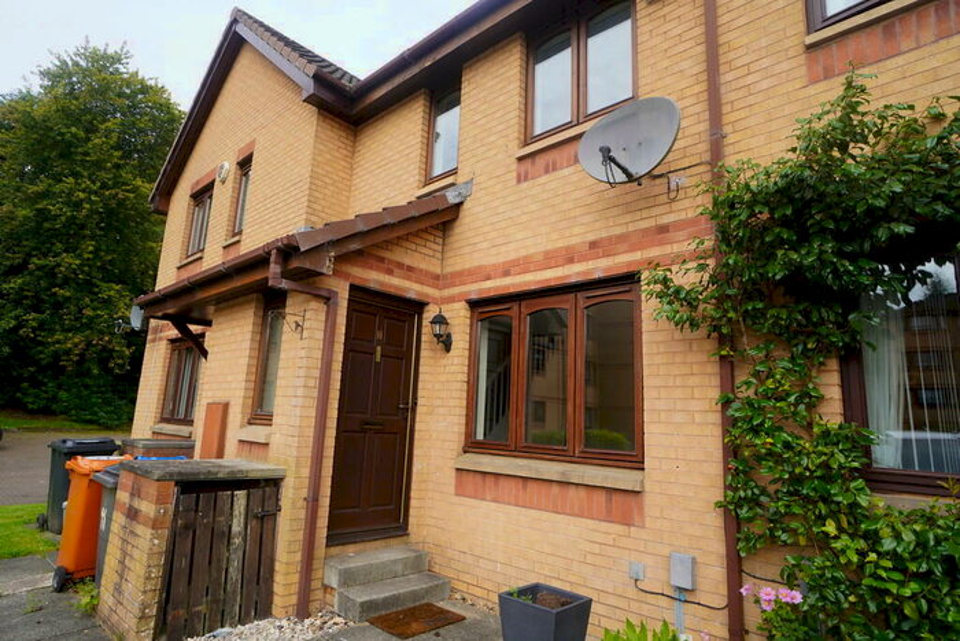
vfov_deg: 63.2
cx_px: 480
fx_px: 520
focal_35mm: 20
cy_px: 320
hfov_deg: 85.4
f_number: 7.1
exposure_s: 1/80
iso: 100
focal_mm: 13
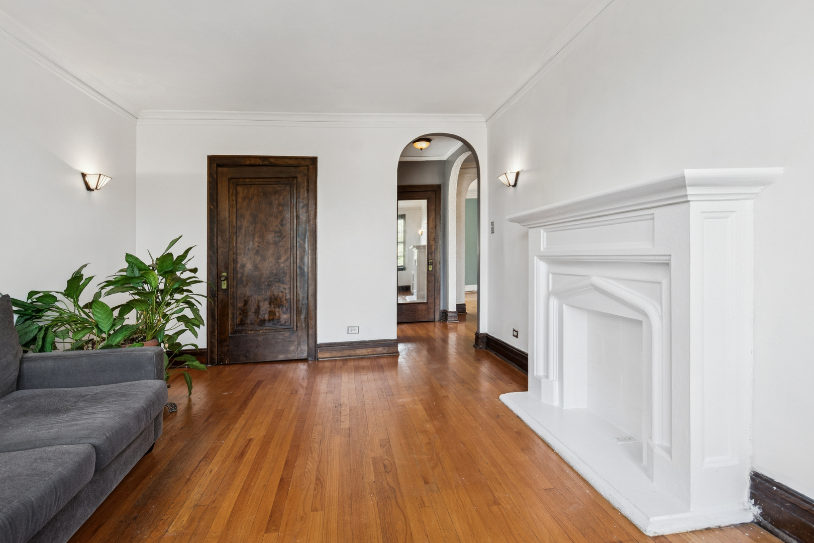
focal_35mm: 18
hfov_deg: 90.0
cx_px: 407
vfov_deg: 67.4
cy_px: 272
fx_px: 407
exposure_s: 1/13
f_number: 8
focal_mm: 12
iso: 250
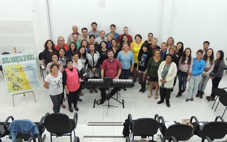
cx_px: 111
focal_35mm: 36
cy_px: 74
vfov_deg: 35.3
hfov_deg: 54.0
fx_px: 223
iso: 400
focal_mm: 5.8
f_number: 3.2
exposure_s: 1/20
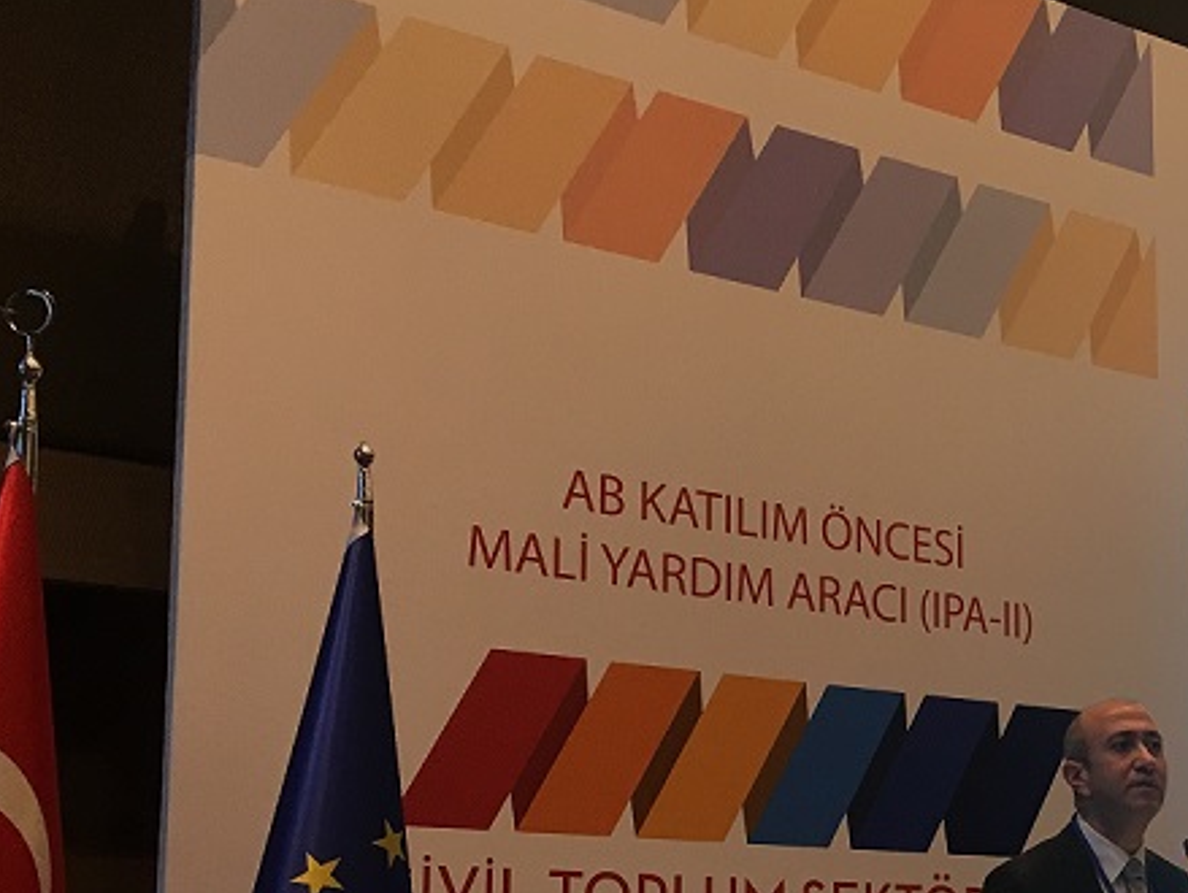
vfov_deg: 21.9
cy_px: 744
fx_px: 2267
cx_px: 1256
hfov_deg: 27.3
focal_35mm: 66
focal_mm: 4.15
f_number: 2.2
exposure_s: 1/33
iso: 50
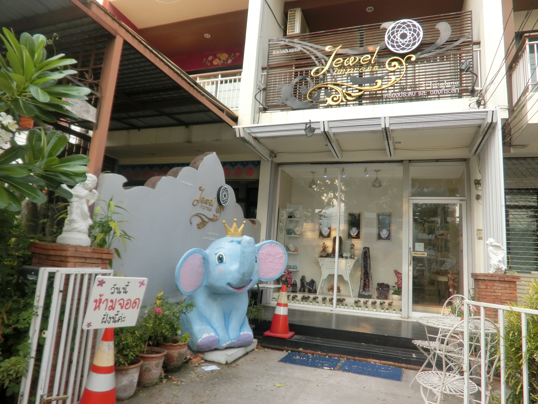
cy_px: 202
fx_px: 373
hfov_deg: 71.6
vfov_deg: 56.8
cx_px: 269
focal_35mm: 24
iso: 80
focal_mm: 4.24
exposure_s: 1/160
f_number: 3
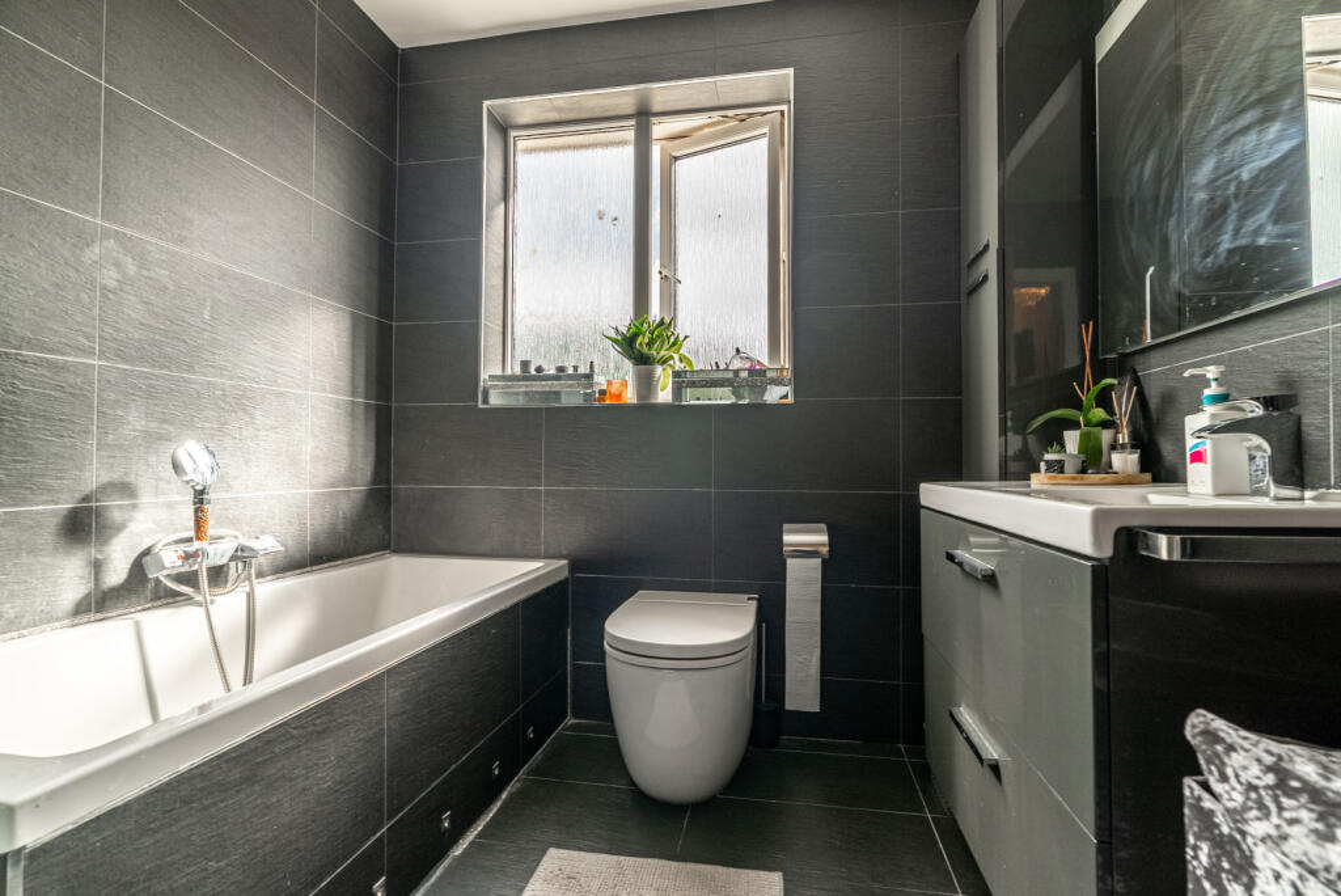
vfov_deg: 73.8
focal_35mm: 16
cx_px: 670
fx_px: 596
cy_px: 448
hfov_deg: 96.7
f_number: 5.6
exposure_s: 1/320
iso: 800
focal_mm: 16
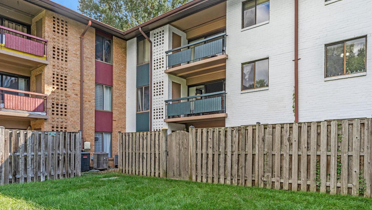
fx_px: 248
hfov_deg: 73.8
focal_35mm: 25
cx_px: 182
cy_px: 123
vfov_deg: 45.6
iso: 100
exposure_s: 1/80
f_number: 8
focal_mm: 23.1
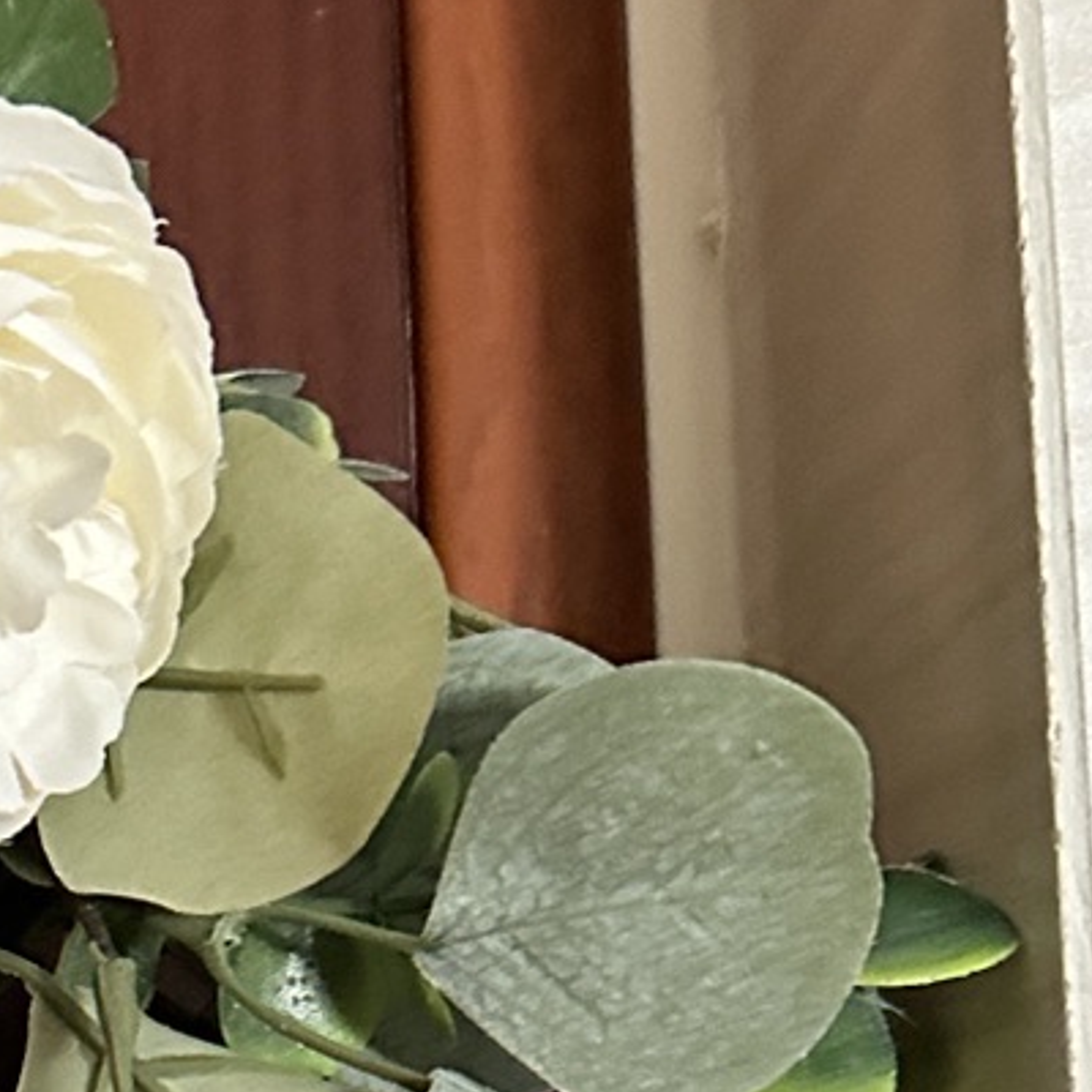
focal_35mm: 106
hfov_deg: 15.0
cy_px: 1646
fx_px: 3783
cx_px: -642
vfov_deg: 15.2
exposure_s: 1/32
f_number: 1.78
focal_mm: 6.86
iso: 1000
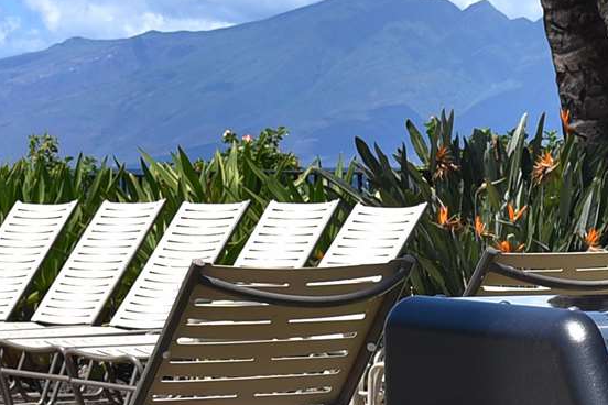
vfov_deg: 8.2
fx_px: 2820
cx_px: 612
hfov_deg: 12.2
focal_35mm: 167
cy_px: 365
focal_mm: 30
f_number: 7.1
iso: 50
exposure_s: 1/200
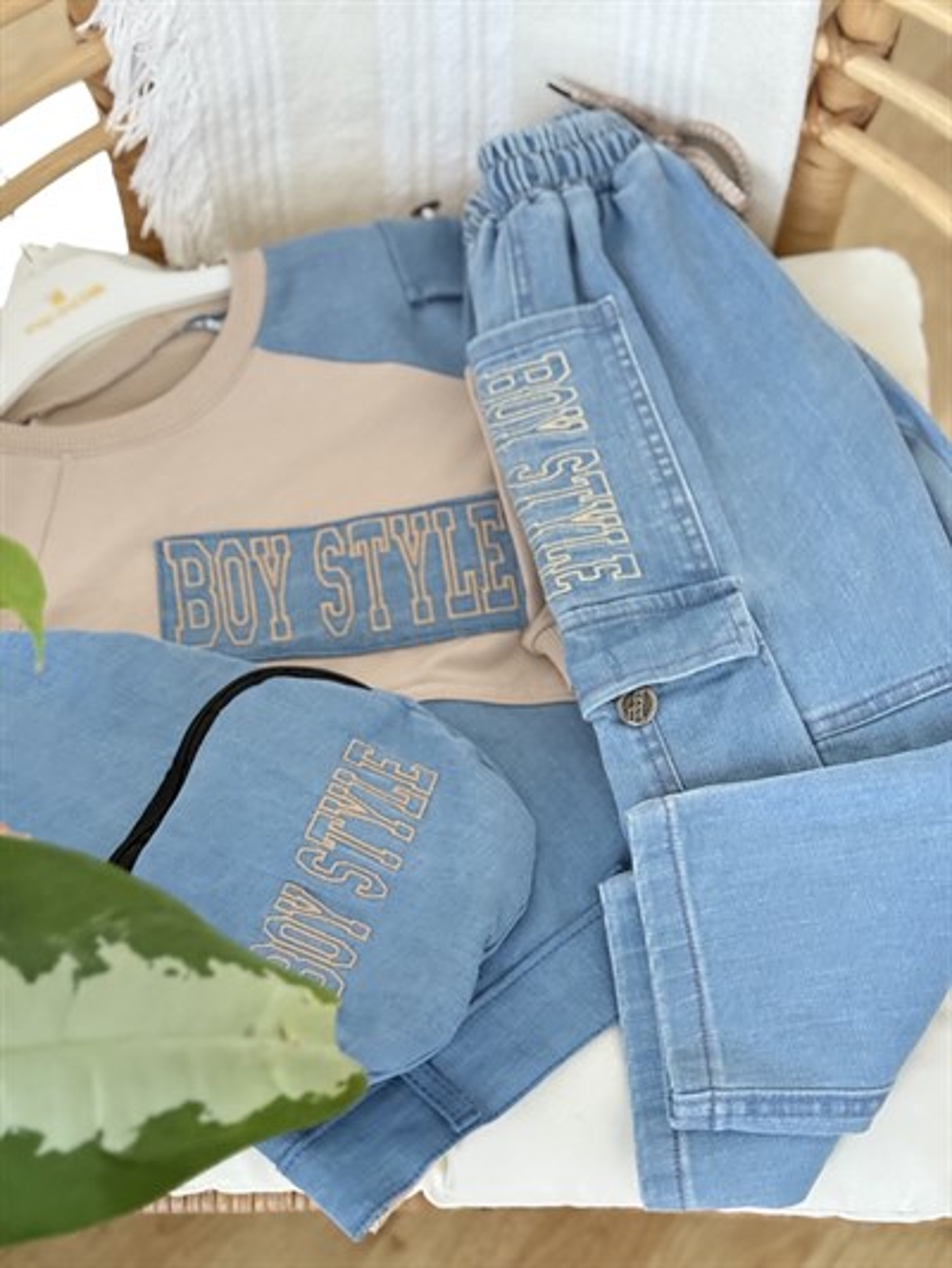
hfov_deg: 30.3
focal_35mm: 48
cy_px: 634
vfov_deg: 39.6
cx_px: 476
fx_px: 1759
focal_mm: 6.76
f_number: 1.78
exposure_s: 1/29
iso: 500
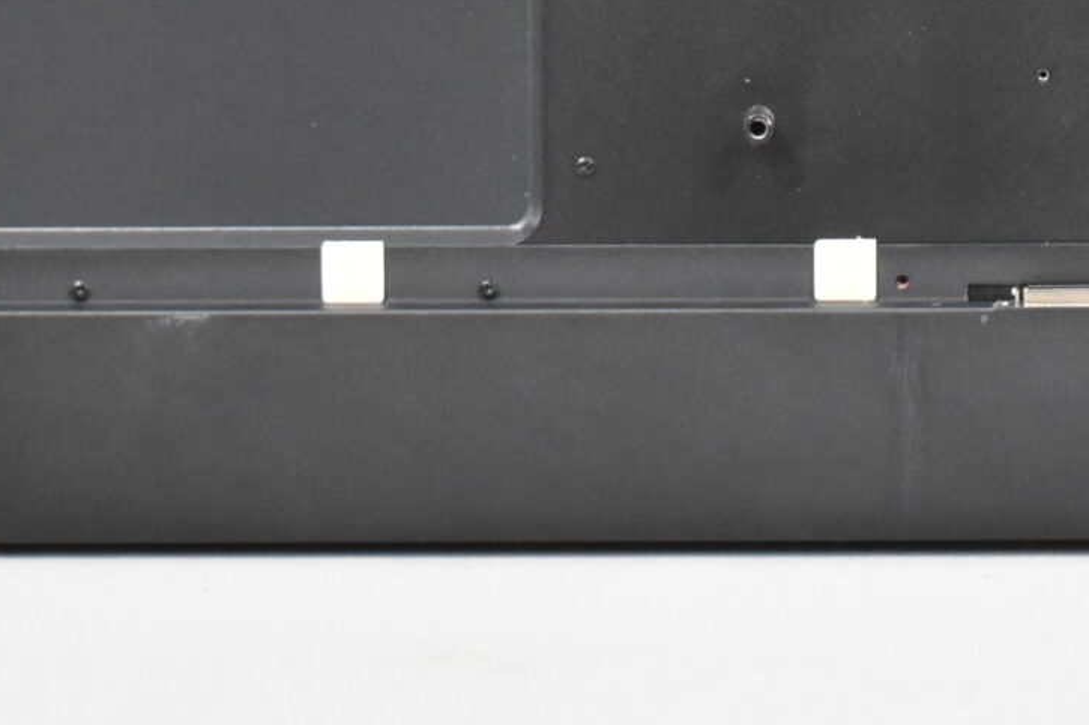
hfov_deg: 9.7
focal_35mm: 212
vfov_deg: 6.4
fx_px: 6411
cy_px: -224
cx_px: 1017
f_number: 5
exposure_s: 1/125
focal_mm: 40
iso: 2000
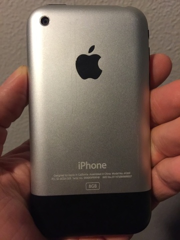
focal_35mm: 29
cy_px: 120
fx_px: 201
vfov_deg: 61.7
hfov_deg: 48.2
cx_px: 90
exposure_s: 1/17
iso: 160
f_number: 2.2
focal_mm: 4.15
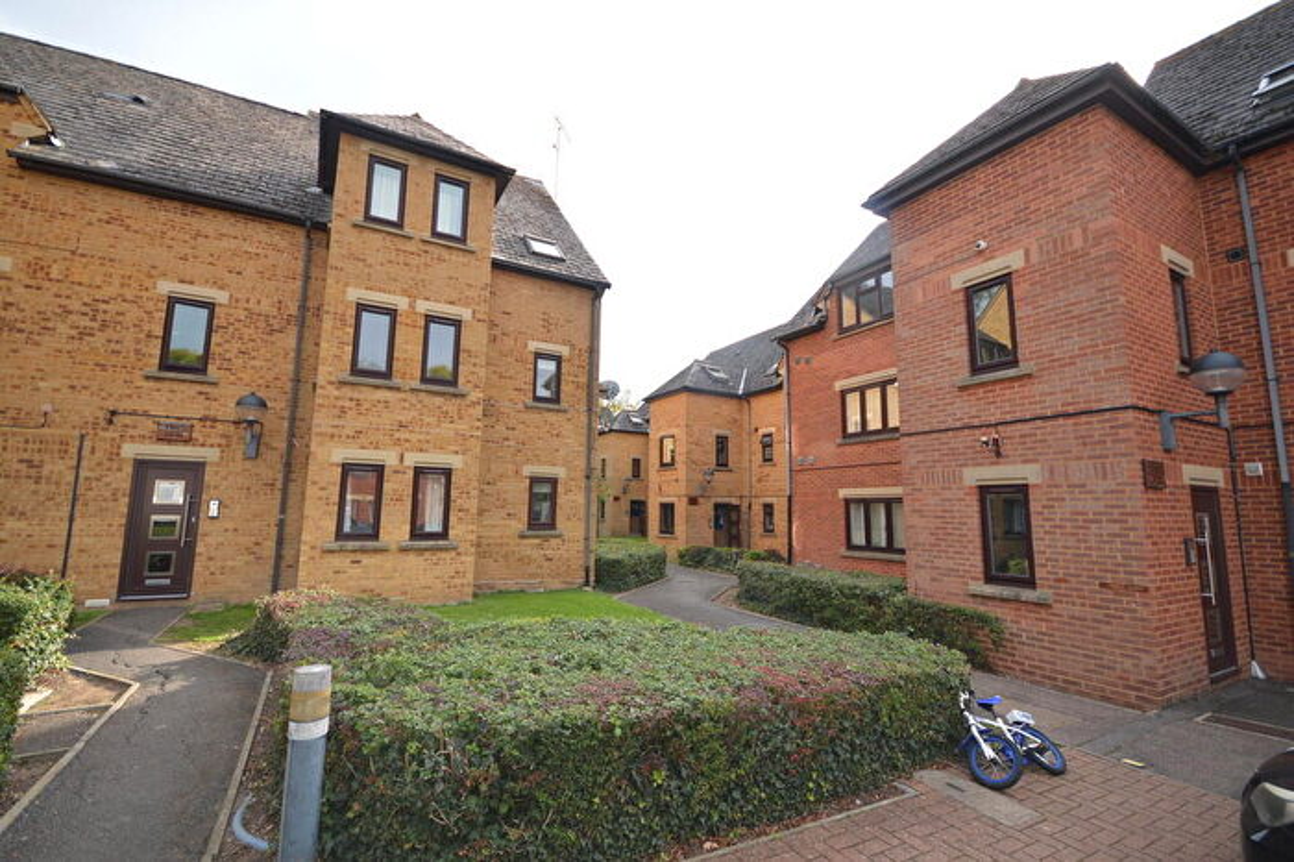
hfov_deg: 100.4
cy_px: 431
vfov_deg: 77.3
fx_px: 539
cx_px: 647
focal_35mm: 15
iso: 100
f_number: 5
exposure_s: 1/200
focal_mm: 10
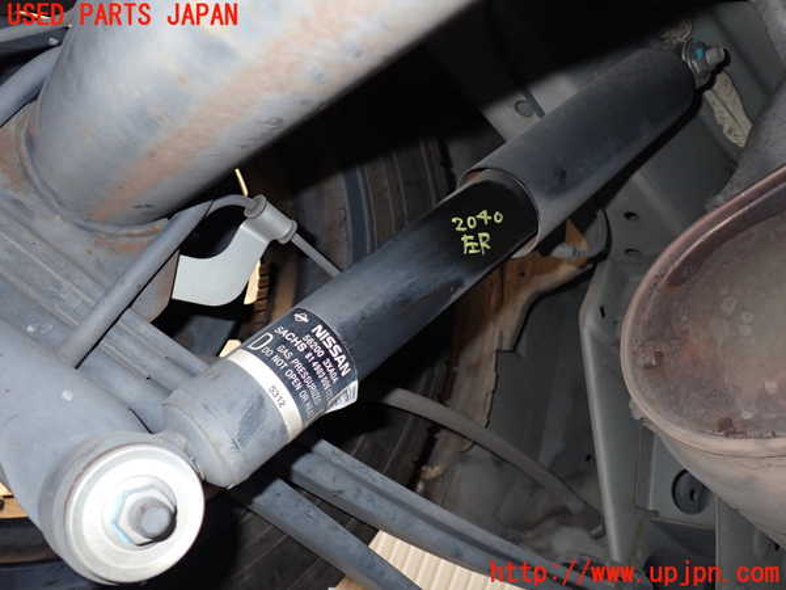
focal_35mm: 30
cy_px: 295
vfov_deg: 46.8
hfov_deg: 60.0
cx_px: 393
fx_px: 681
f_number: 6.3
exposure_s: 1/30
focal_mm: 5.4
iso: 250
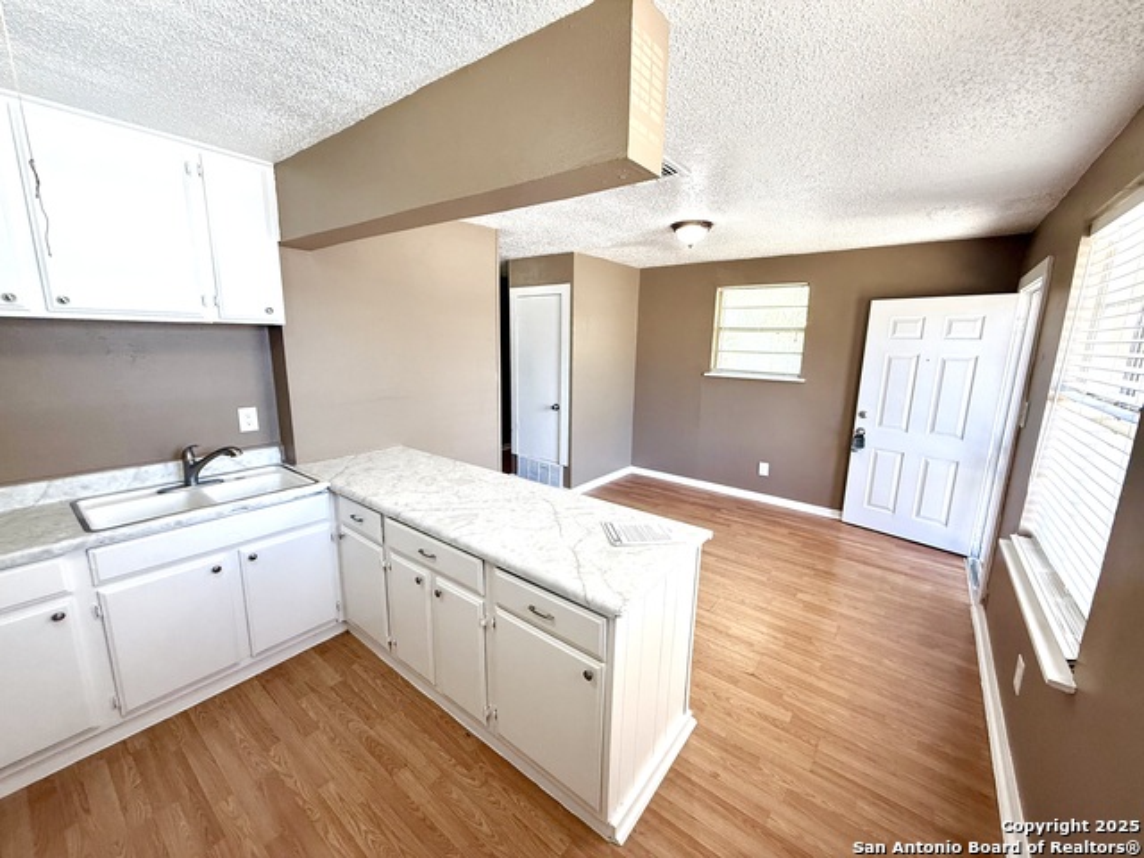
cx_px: 572
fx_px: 463
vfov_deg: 85.7
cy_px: 429
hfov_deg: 102.1
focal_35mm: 14
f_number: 2.2
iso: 200
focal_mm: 2.22
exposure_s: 1/120
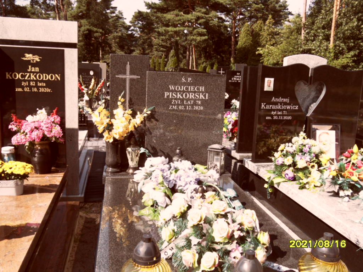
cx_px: 182
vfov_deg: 44.2
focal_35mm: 32
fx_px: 336
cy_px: 136
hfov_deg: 56.8
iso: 80
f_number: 3.4
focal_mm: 5.3
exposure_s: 1/500
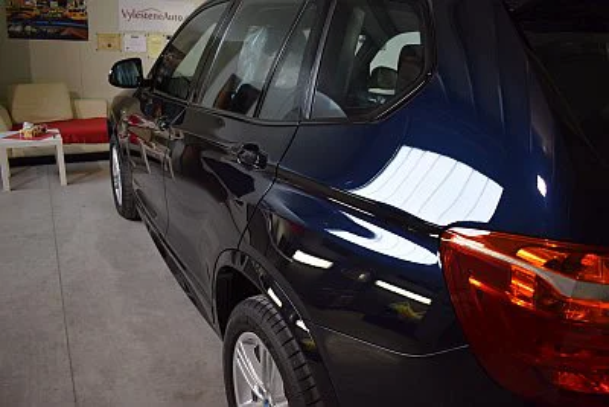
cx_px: 304
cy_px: 204
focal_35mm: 27
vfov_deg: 48.0
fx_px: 457
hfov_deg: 67.4
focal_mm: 18
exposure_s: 1/60
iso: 400
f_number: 4
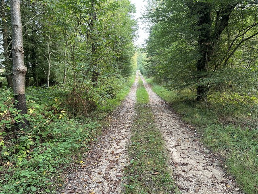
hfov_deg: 71.6
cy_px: 97
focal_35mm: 24
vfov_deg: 56.8
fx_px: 179
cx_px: 129
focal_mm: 6.86
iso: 125
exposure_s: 1/121
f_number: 1.78
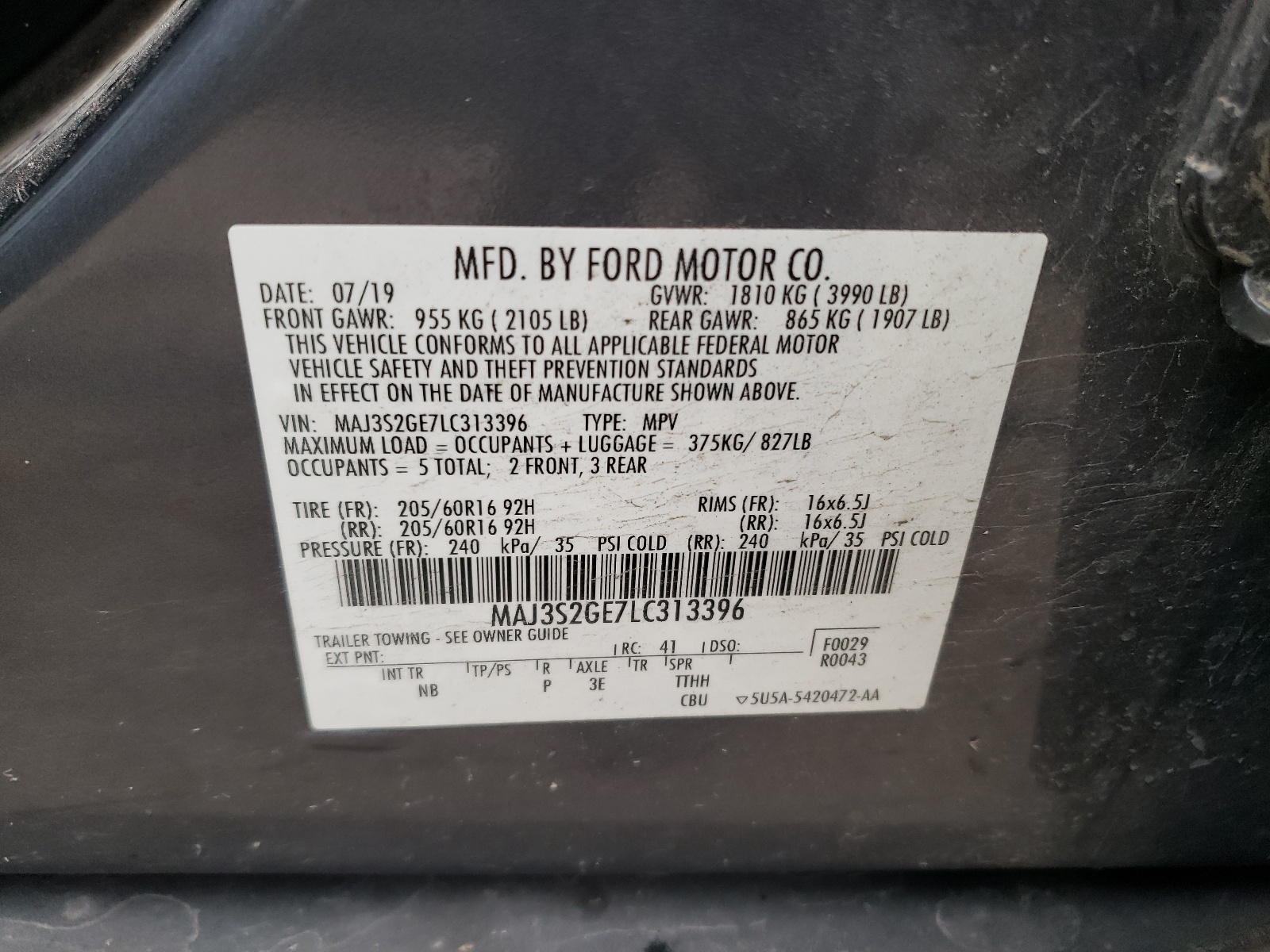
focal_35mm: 26
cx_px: 635
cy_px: 476
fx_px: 954
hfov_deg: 67.3
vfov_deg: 53.1
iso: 69
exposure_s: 1/120
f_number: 1.5
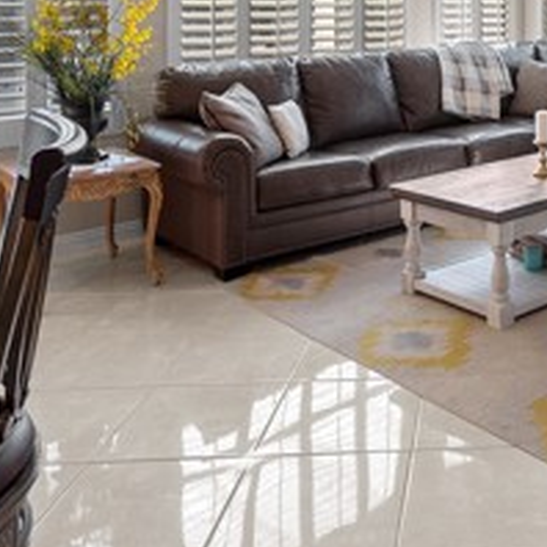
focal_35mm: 44
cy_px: -4
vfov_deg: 34.7
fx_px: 787
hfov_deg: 35.1
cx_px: 533
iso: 250
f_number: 10
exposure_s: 1/2.5
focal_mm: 16
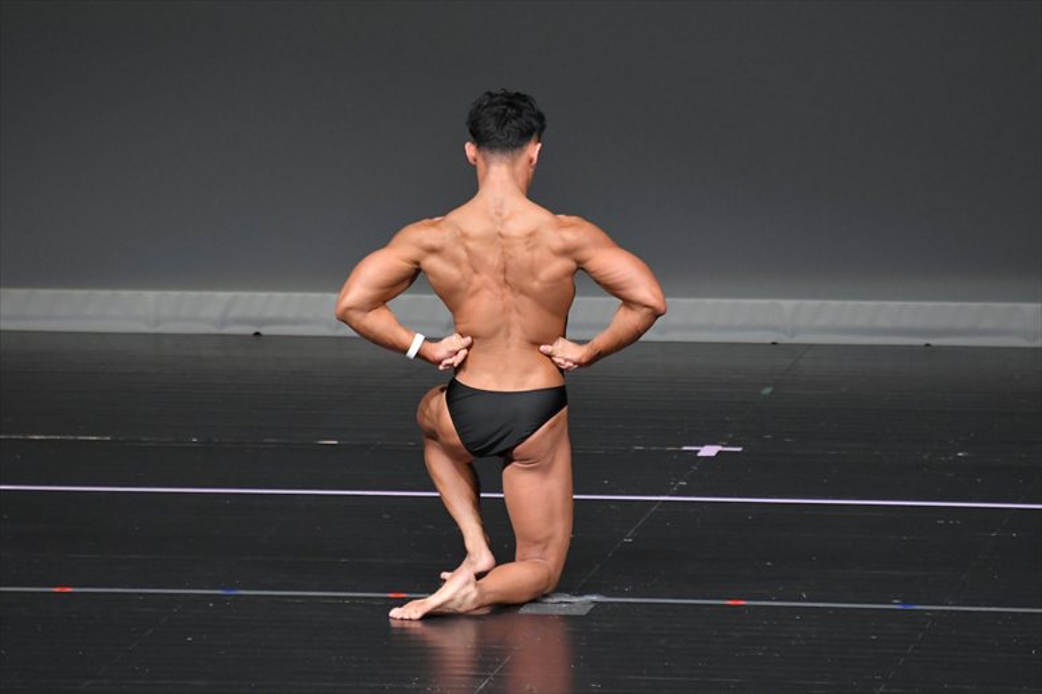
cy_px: 347
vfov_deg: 3.1
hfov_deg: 4.6
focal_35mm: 450
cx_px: 521
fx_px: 13019
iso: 4000
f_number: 5.6
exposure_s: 1/400
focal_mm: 300
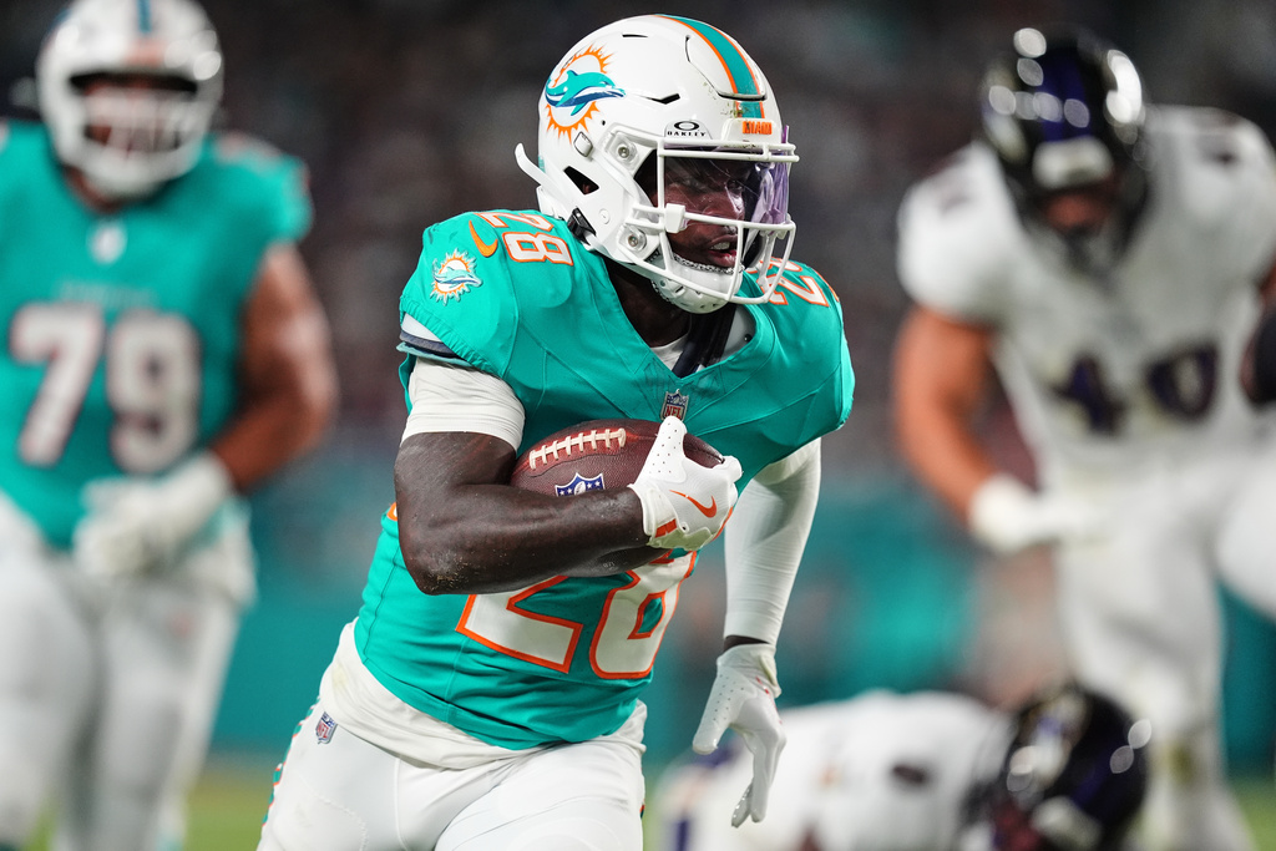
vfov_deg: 3.4
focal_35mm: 400
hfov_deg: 5.2
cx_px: 638
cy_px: 426
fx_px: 14179
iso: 4000
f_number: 2.8
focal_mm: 400
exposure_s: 1/2000
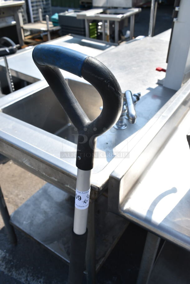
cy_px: 142
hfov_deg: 43.7
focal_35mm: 30
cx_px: 95
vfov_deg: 61.9
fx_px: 237
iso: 100
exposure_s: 1/250
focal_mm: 20
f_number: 8
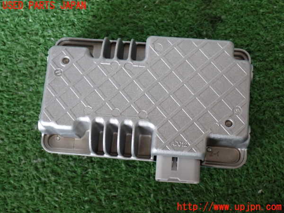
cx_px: 142
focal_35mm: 58
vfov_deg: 25.2
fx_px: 476
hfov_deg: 33.2
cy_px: 106
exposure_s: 1/60
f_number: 3.5
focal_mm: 10.35
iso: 500
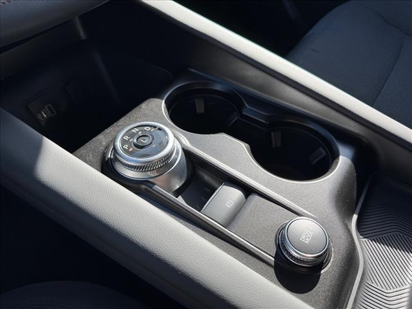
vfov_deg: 56.8
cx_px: 206
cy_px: 154
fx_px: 286
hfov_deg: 71.6
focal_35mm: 24
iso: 80
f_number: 1.78
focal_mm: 6.76
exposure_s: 1/664
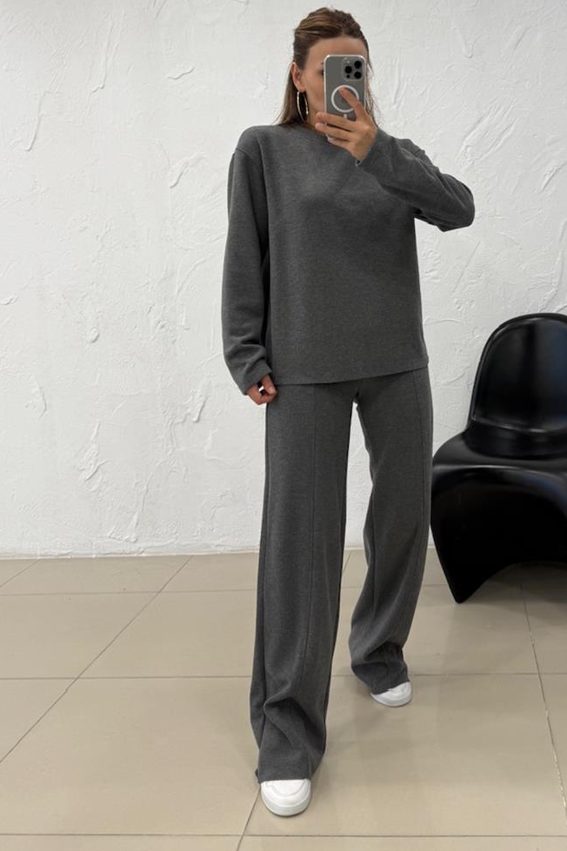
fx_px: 804
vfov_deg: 54.7
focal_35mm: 34
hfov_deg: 38.3
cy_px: 286
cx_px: 395
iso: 64
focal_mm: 6.76
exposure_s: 1/100
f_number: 1.78
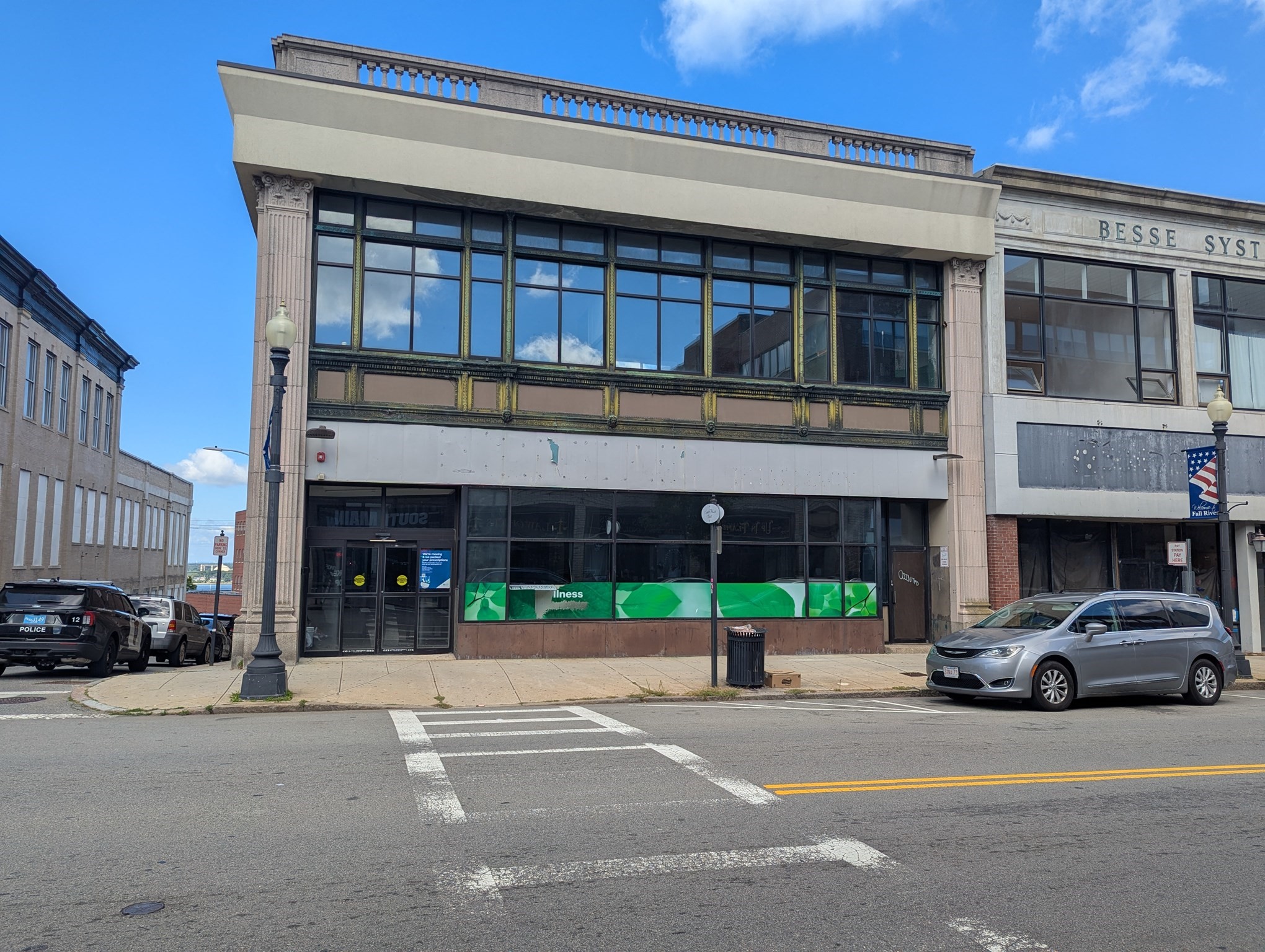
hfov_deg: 71.5
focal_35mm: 24
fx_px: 878
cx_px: 632
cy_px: 476
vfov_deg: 56.9
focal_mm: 6.81
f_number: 1.85
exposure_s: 1/1364
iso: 45
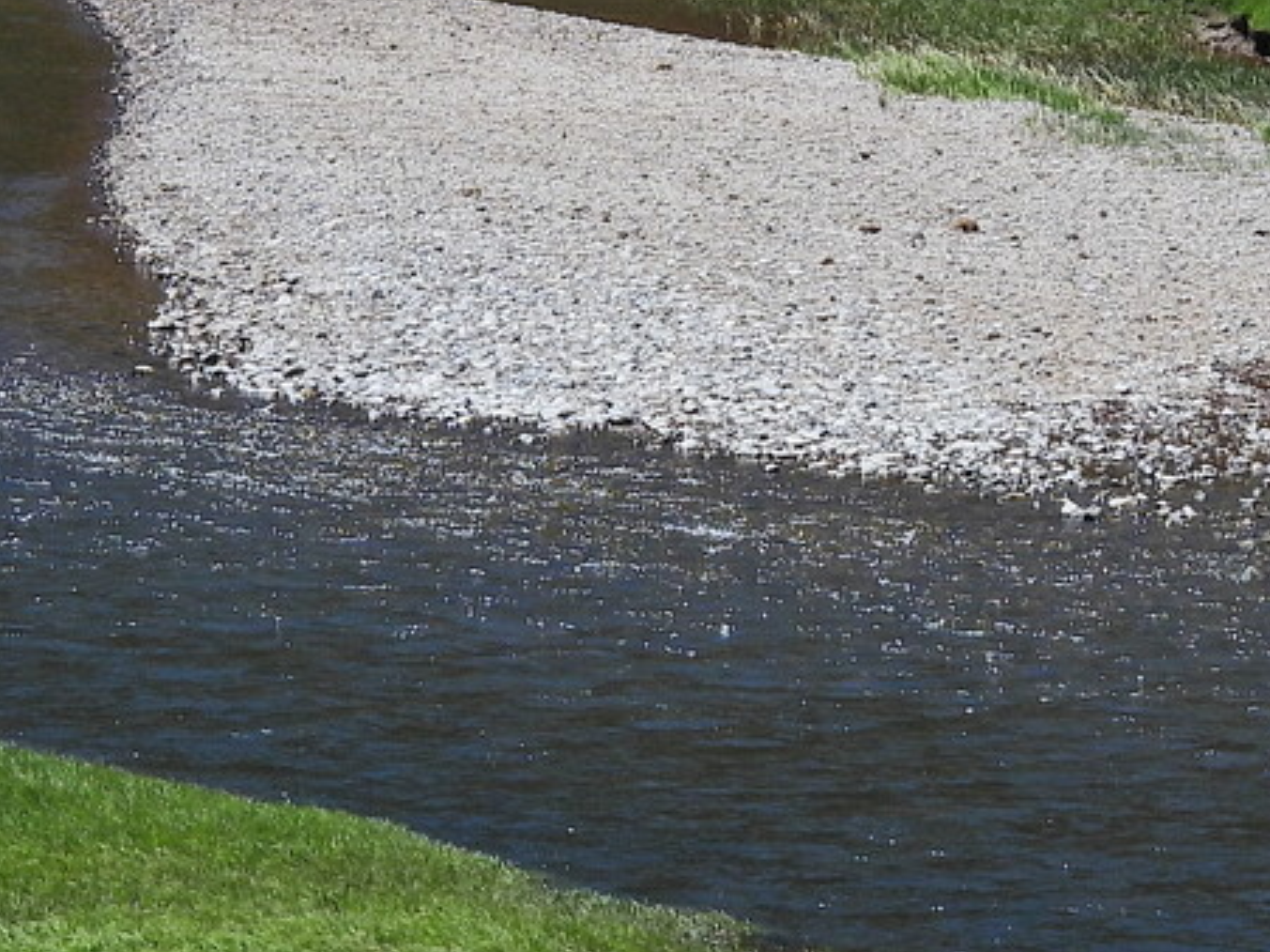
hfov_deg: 2.2
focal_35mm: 908
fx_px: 33304
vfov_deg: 1.6
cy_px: 6
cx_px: 68
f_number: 5
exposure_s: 1/1000
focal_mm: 57.1
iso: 100
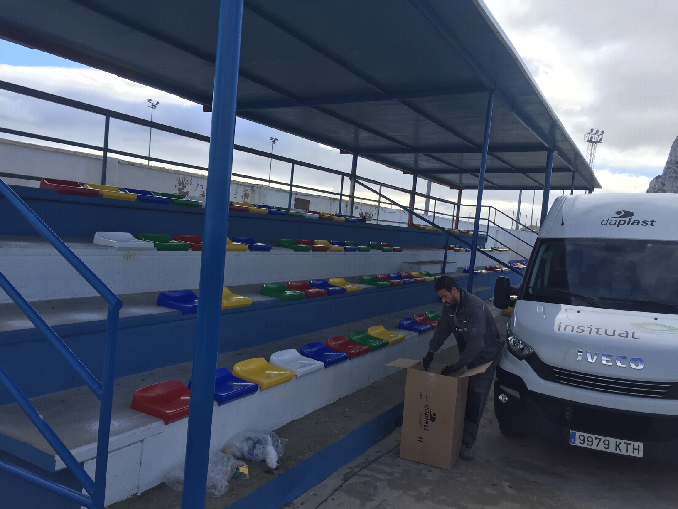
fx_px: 568
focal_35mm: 29
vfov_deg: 48.2
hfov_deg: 61.7
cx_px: 339
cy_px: 254
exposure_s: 1/1721
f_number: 2.2
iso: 32
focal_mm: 4.15
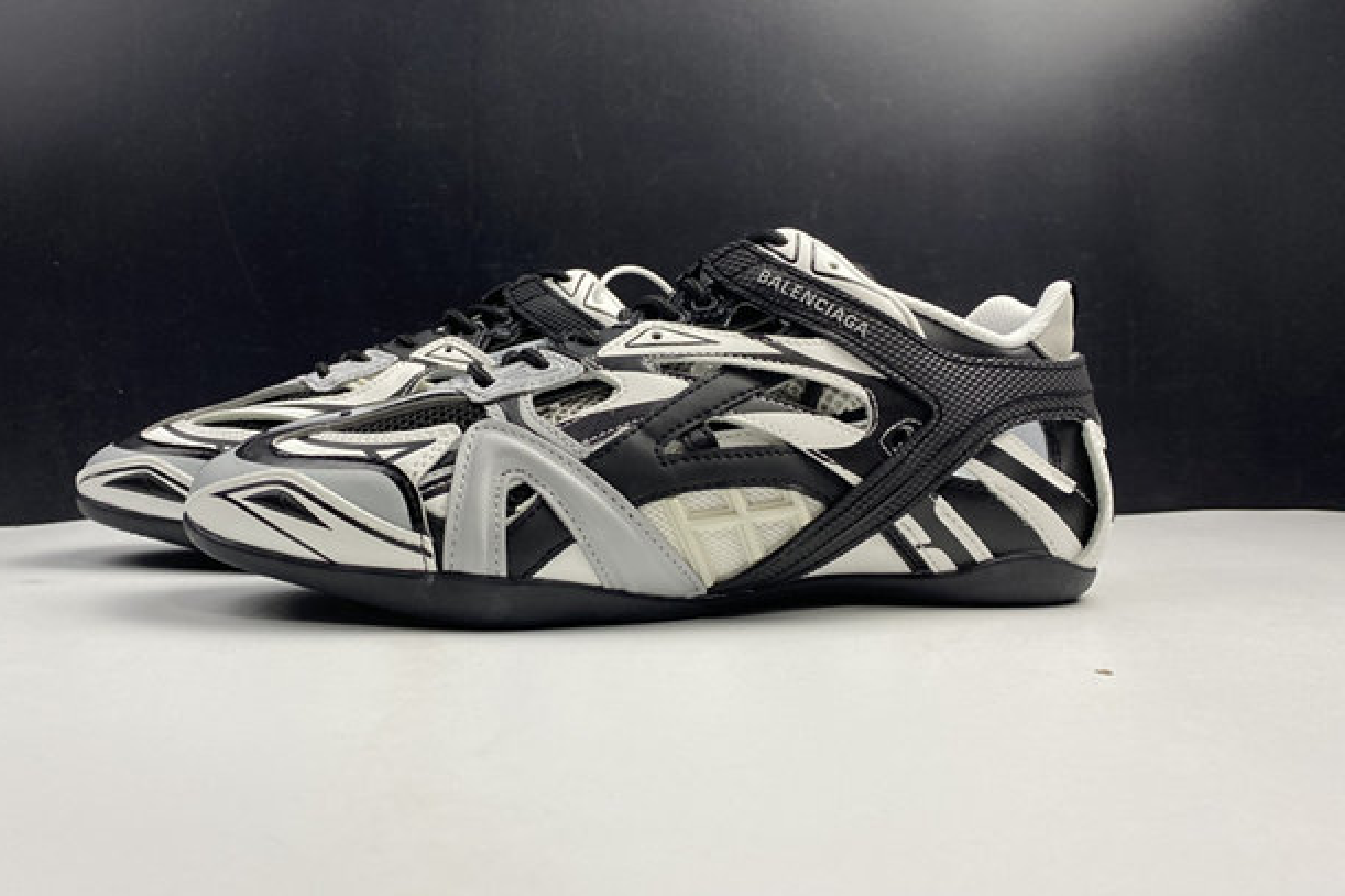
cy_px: 402
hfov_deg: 60.2
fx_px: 1158
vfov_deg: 42.3
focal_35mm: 31
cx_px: 601
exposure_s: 1/121
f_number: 1.8
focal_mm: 4.25
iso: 64
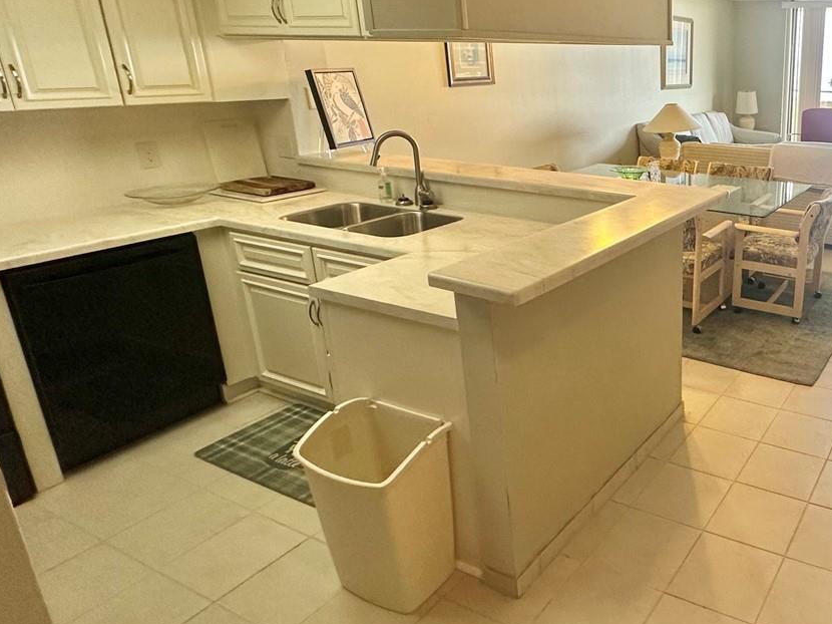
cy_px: 245
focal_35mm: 27
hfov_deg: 57.9
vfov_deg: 50.9
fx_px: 649
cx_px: 718
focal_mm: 2.22
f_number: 2.2
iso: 200
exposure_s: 1/120
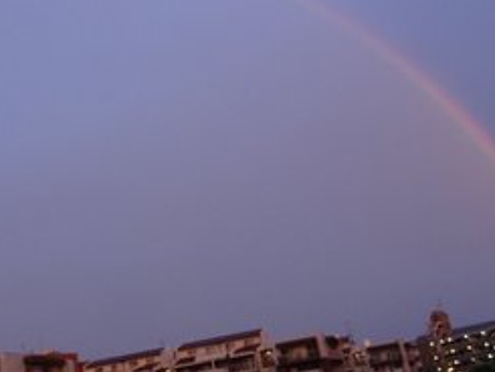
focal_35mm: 47
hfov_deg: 39.7
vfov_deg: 30.9
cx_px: 147
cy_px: 162
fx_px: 672
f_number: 3.5
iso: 320
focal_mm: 4.1
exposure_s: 1/30
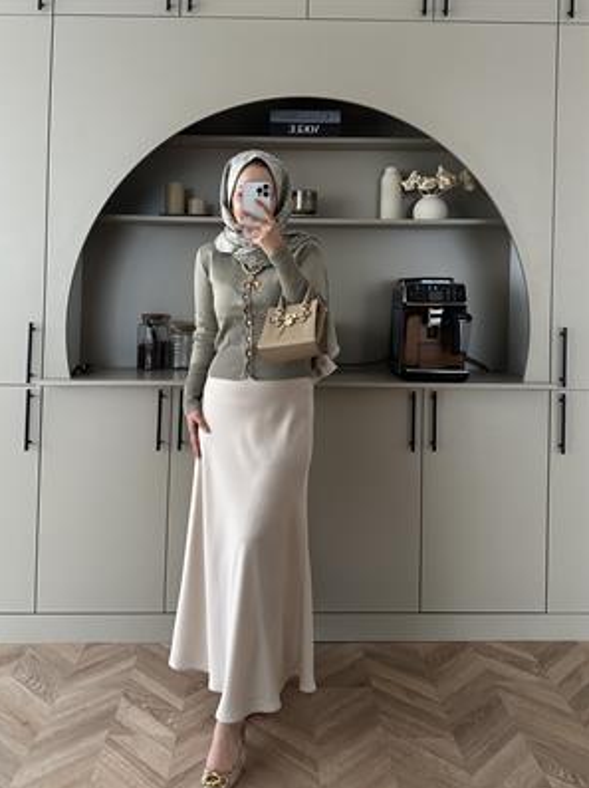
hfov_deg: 54.8
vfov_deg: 69.4
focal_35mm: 25
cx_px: 286
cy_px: 404
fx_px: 568
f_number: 1.78
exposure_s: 1/98
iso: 250
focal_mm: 6.86
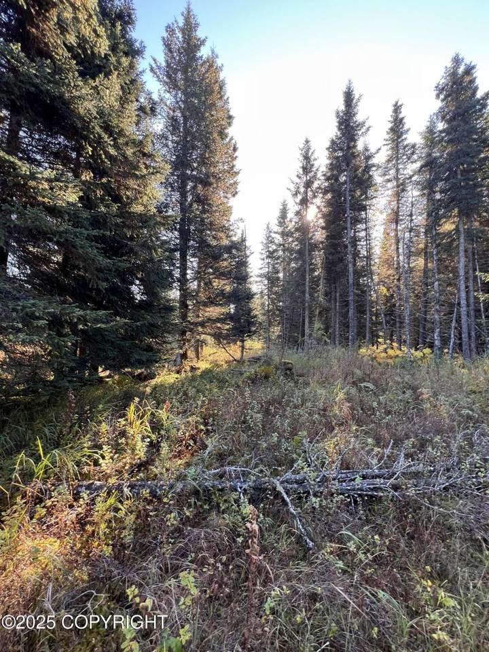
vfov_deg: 106.2
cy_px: 326
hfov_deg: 89.9
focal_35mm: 13
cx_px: 244
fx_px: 245
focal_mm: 1.57
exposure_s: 1/99
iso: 50
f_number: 1.8
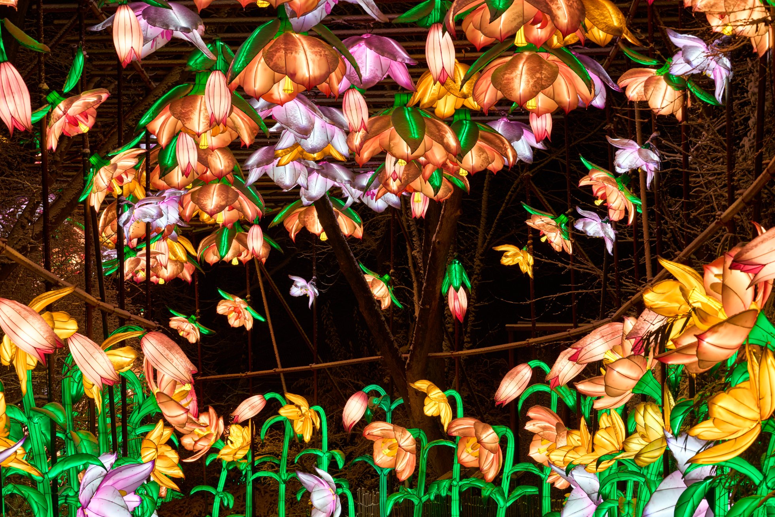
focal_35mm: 141
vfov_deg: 9.7
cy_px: 273
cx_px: 348
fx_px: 3035
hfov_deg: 14.5
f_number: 8
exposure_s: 1/8
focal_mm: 108
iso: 100
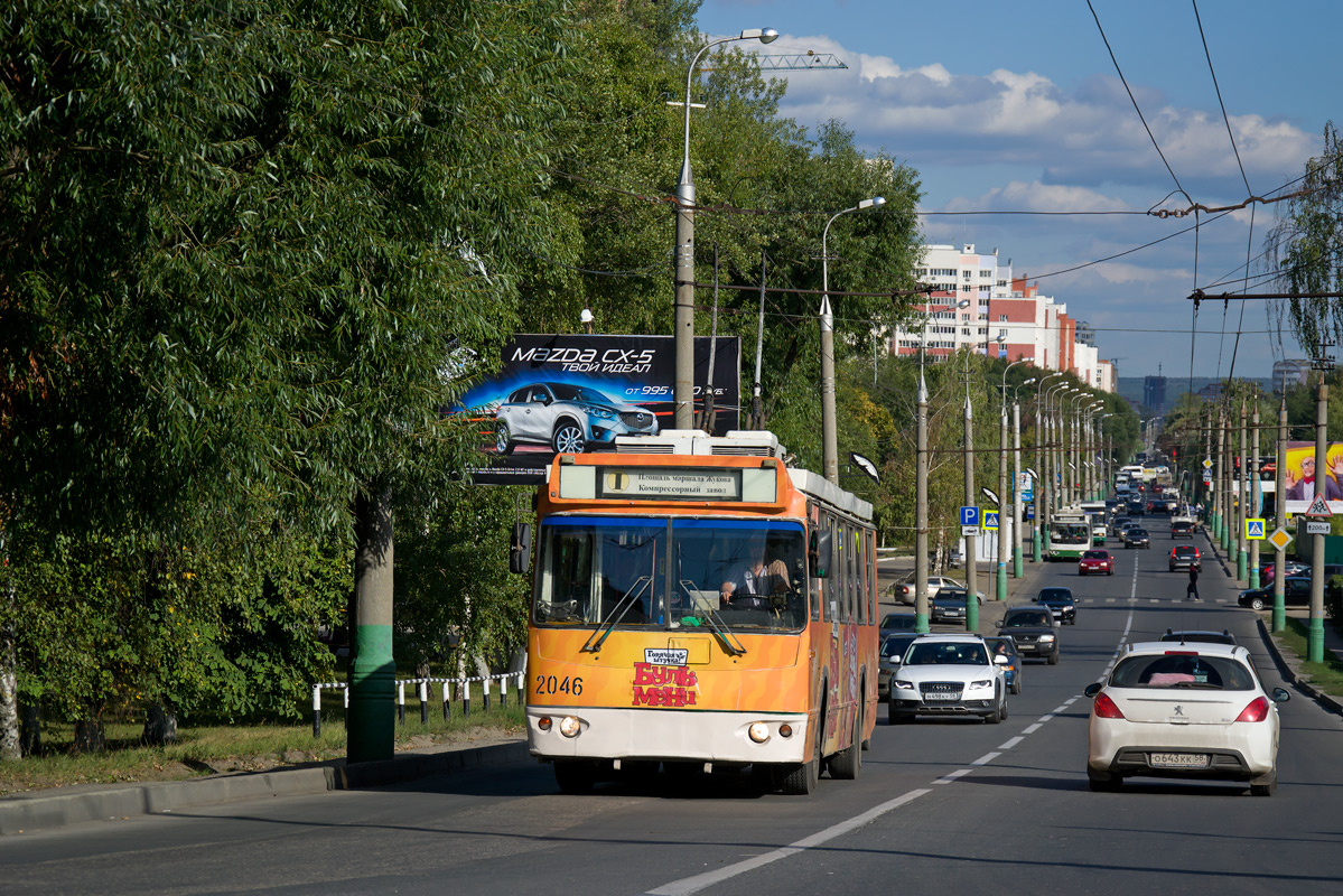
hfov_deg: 19.5
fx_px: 3918
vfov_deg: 13.0
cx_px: 672
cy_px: 448
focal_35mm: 105
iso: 200
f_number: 6.3
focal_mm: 70
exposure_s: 1/1000
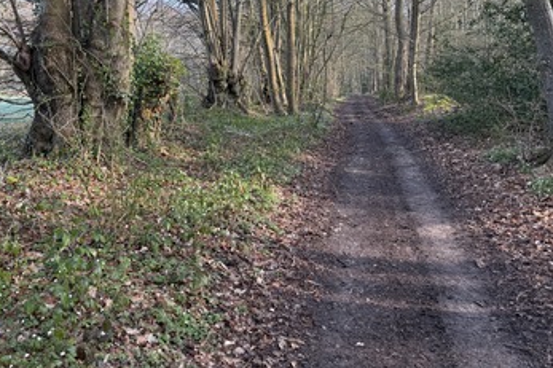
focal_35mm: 36
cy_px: 141
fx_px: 553
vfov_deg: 36.7
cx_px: 222
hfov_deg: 52.8
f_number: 1.78
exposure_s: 1/476
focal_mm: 6.76
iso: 100
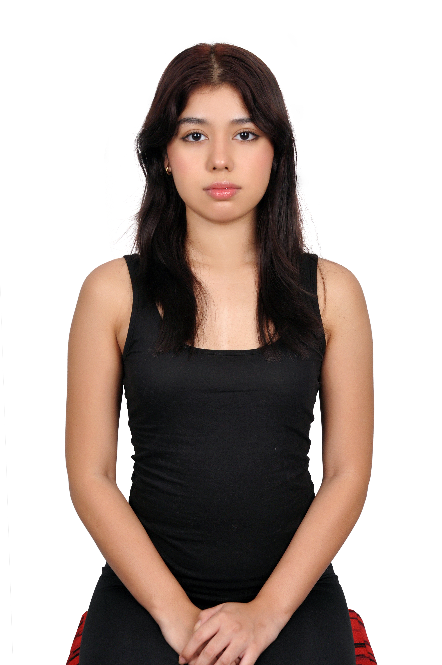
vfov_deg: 31.9
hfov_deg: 21.5
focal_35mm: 63
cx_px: 221
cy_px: 332
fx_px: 1163
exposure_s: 1/125
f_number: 7.1
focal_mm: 42
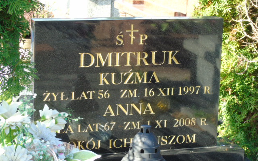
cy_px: 93
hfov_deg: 18.1
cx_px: 129
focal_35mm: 115
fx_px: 809
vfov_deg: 11.4
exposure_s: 1/80
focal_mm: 19
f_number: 4.4
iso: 100
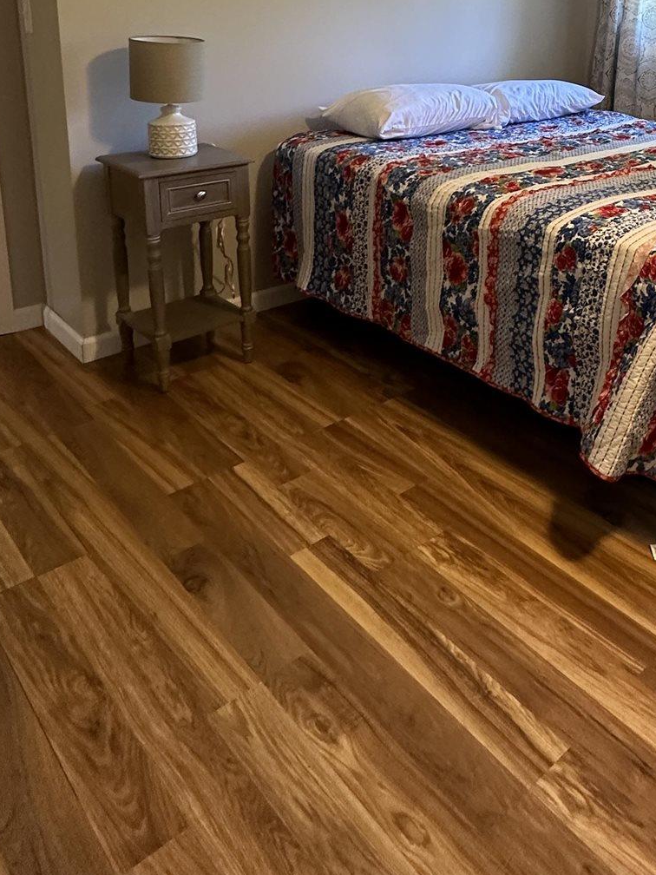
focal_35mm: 32
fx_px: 809
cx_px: 589
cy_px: 136
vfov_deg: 52.0
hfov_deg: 40.8
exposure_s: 1/60
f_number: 2.2
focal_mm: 2.22
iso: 250
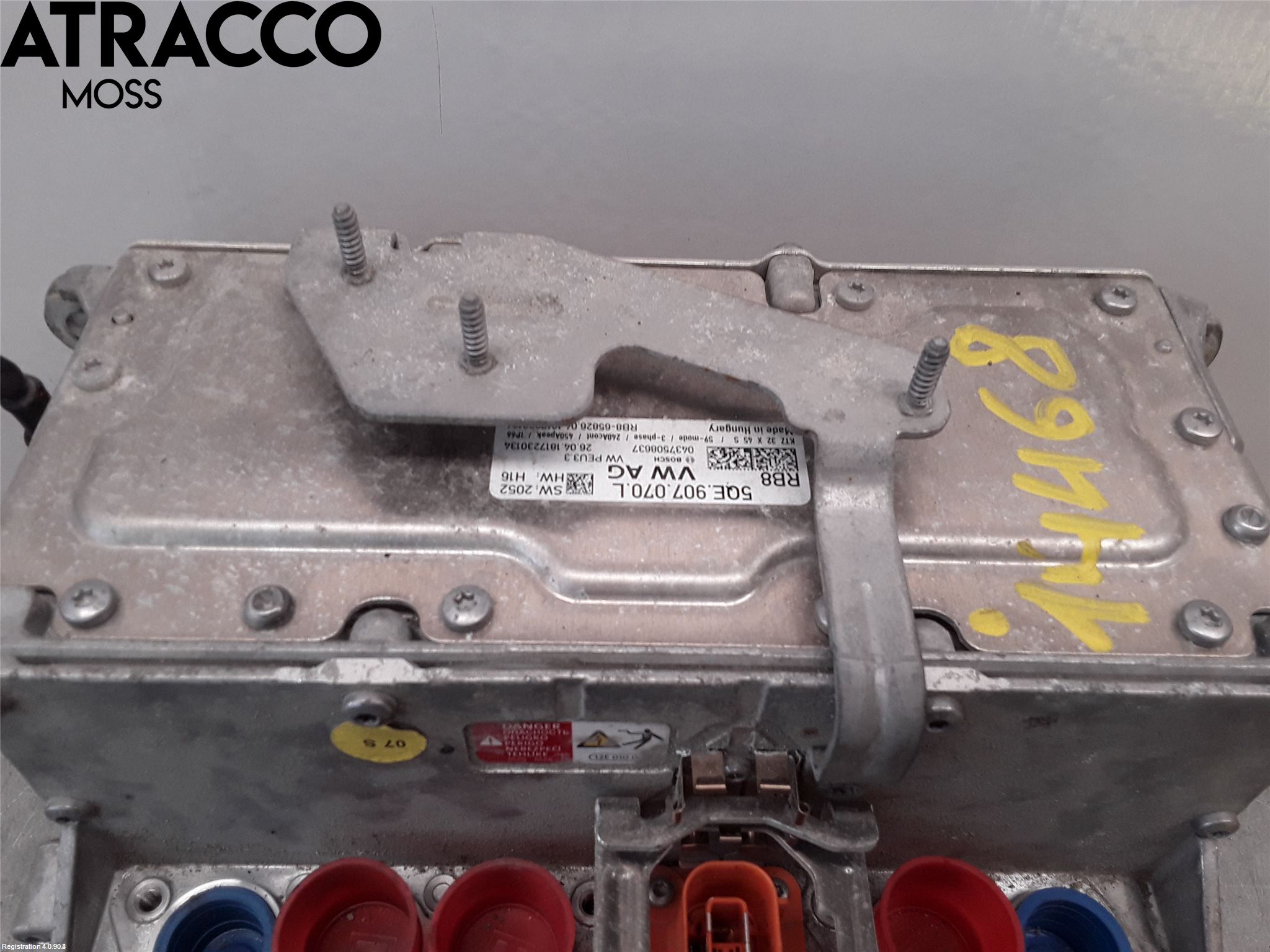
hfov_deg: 63.4
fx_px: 1027
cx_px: 635
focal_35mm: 28
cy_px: 476
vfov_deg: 49.7
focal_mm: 2.91
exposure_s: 1/113
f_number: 1.9
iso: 40
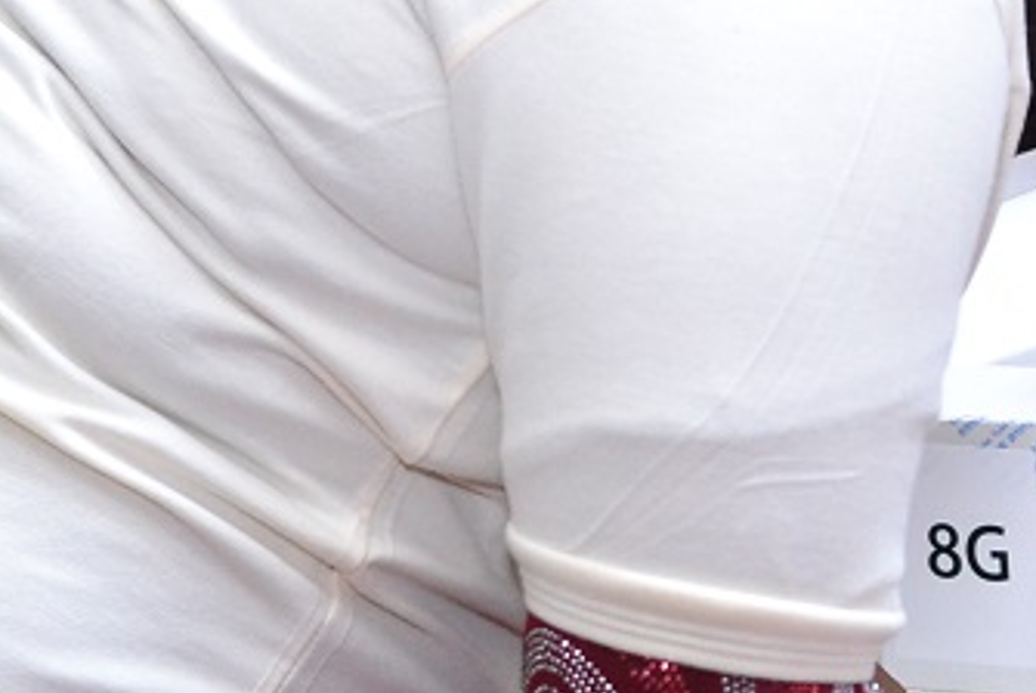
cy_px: 59
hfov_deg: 10.5
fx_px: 5409
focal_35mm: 188
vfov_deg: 7.3
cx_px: 1620
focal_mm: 35
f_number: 2.8
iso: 1600
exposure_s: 1/160
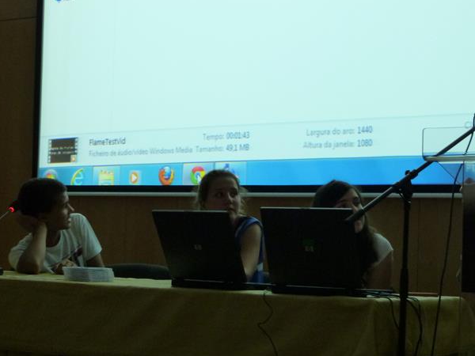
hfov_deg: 24.3
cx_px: 298
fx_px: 1098
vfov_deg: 18.4
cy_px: 196
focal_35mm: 80
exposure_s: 1/15
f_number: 3.2
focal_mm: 10.8
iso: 400
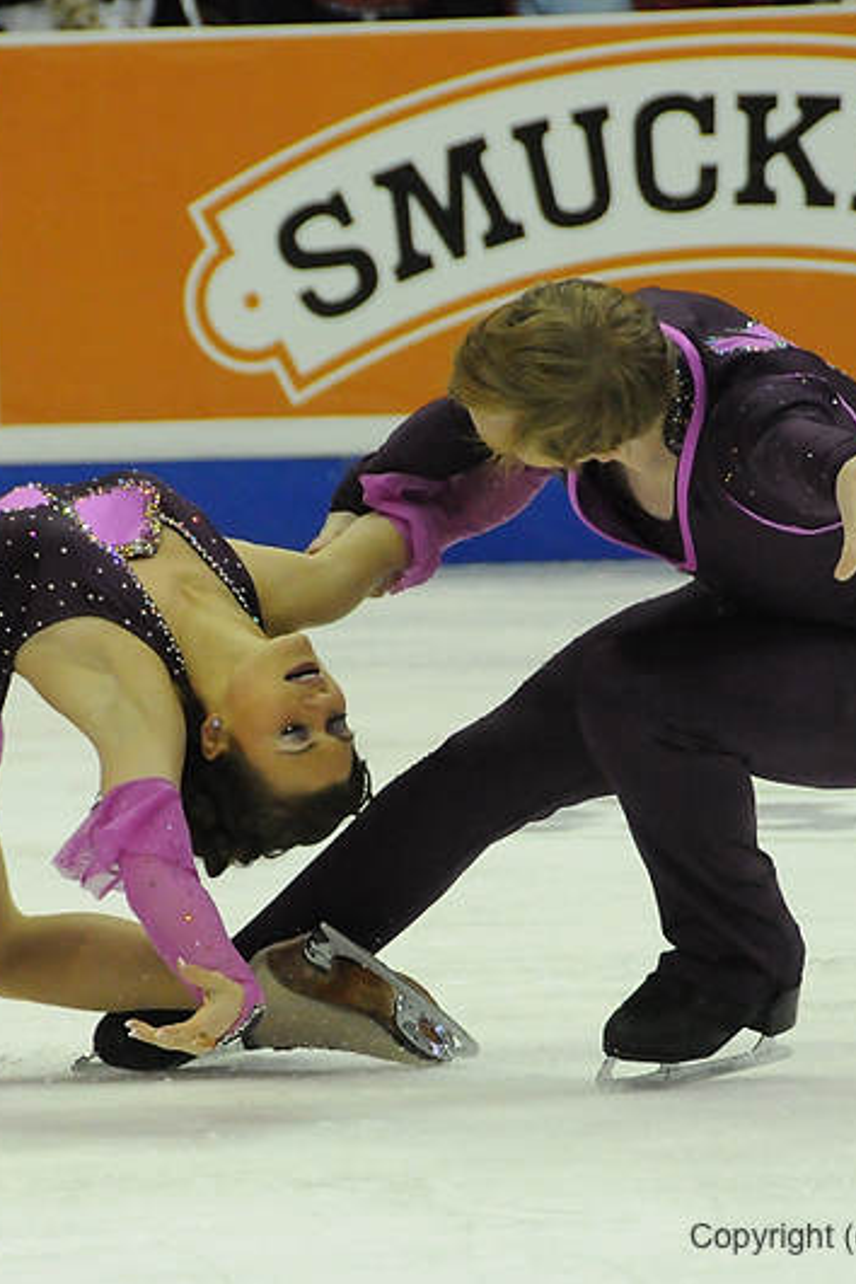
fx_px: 12090
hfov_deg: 4.1
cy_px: 642
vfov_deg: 6.1
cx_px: 312
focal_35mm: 339
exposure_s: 1/1000
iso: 3200
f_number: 5.6
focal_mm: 150
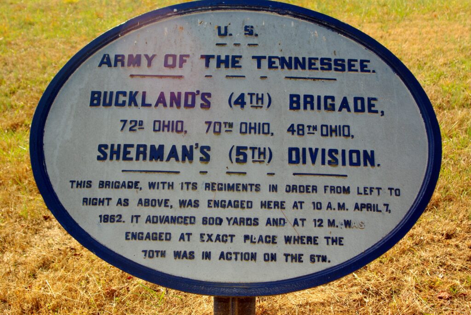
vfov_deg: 26.5
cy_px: 158
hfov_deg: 38.8
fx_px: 668
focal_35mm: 51
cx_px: 236
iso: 100
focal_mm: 34
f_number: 5.6
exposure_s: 1/180
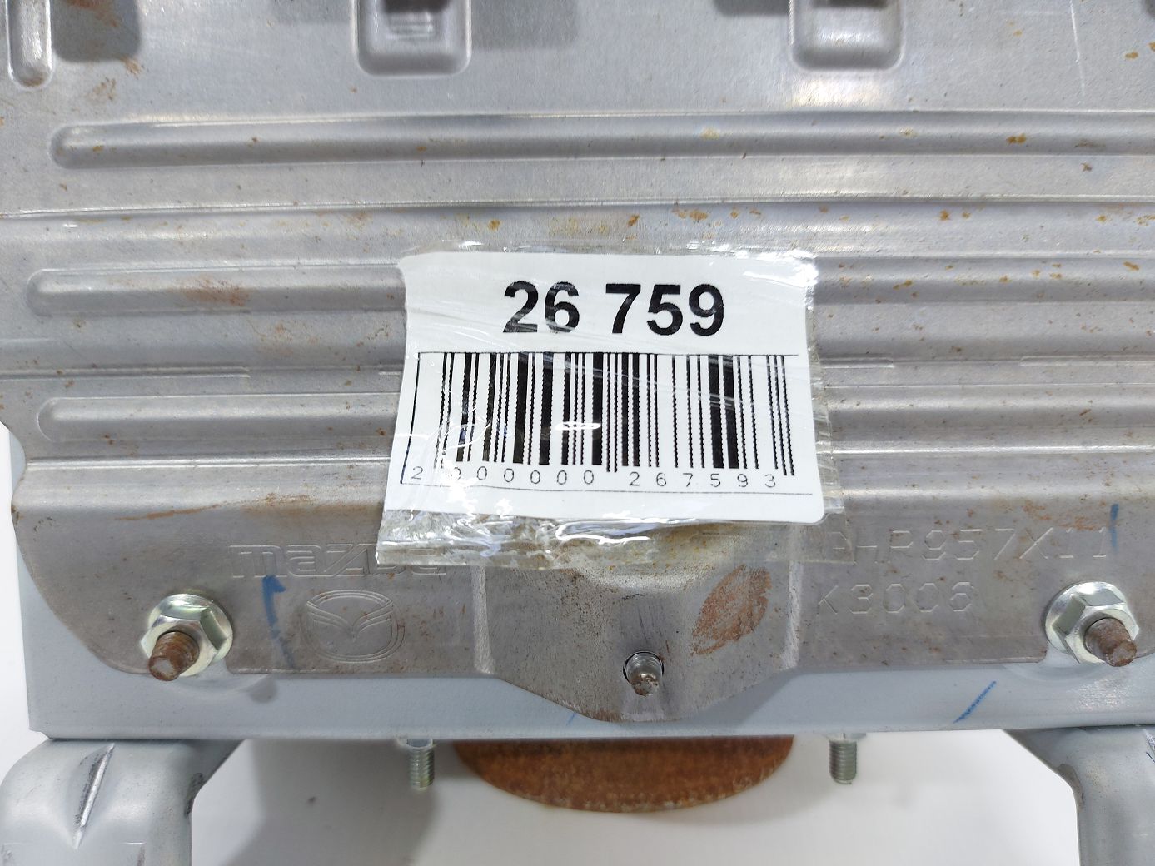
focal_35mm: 24
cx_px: 578
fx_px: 801
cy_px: 433
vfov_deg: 56.8
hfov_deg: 71.6
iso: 64
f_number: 1.8
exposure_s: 1/50
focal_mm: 5.23
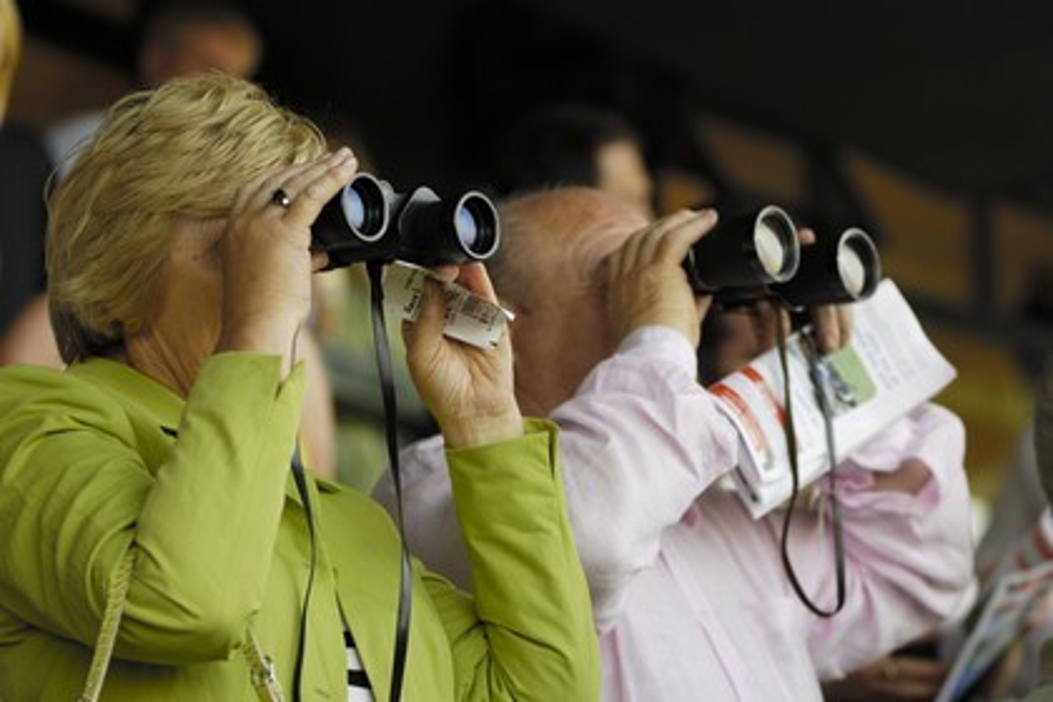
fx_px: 3597
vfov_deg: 11.1
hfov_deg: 16.7
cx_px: 526
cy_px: 351
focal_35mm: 123
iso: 100
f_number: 2.8
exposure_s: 1/80
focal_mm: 82
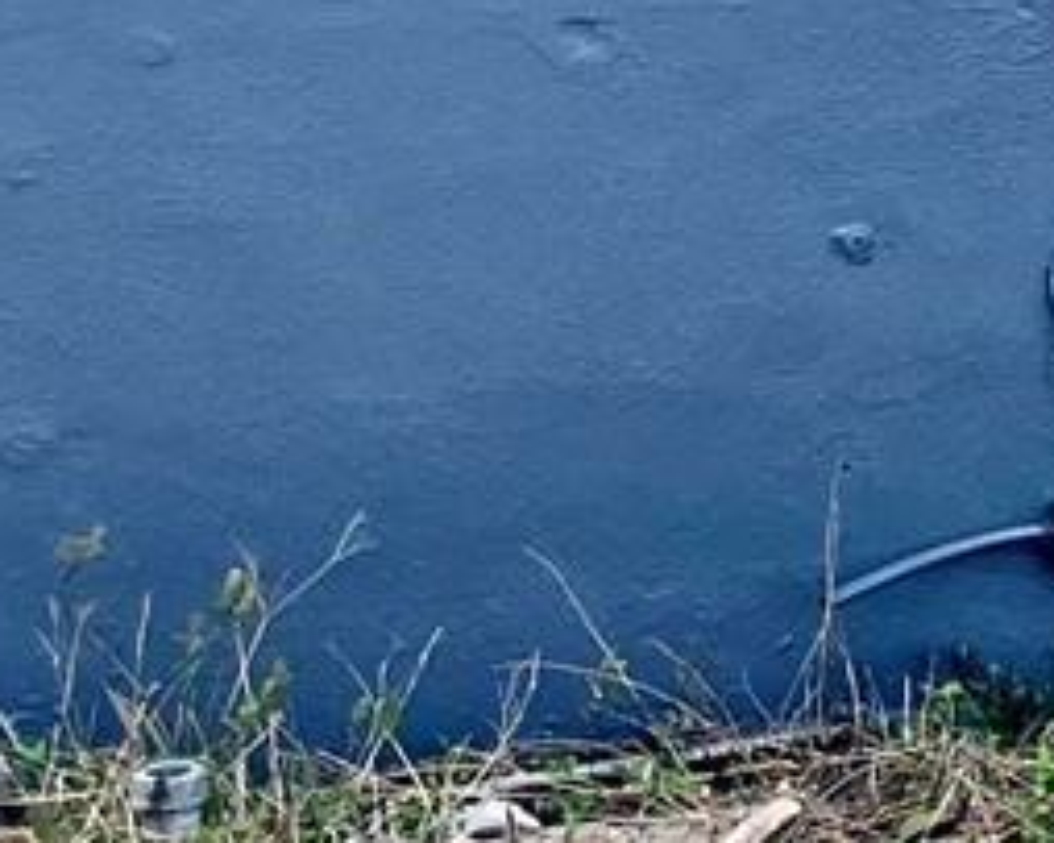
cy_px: -37
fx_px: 4989
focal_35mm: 160
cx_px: 2511
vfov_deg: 9.6
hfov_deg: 10.4
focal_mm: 5.1
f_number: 1.6
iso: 50
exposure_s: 1/1477
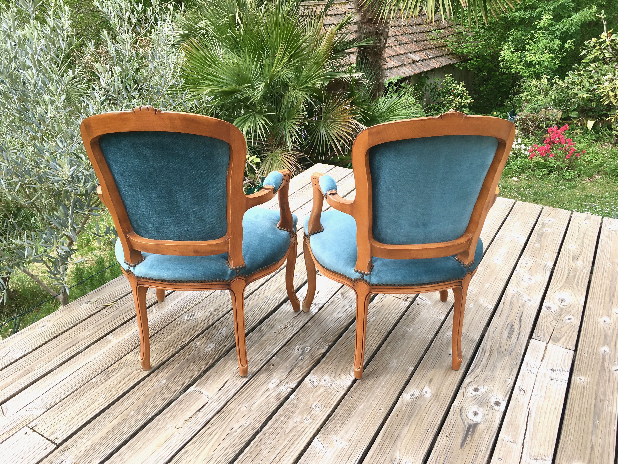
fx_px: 518
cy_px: 232
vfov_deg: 48.2
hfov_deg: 61.7
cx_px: 309
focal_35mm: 29
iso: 25
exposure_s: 1/427
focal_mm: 4.15
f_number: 2.2
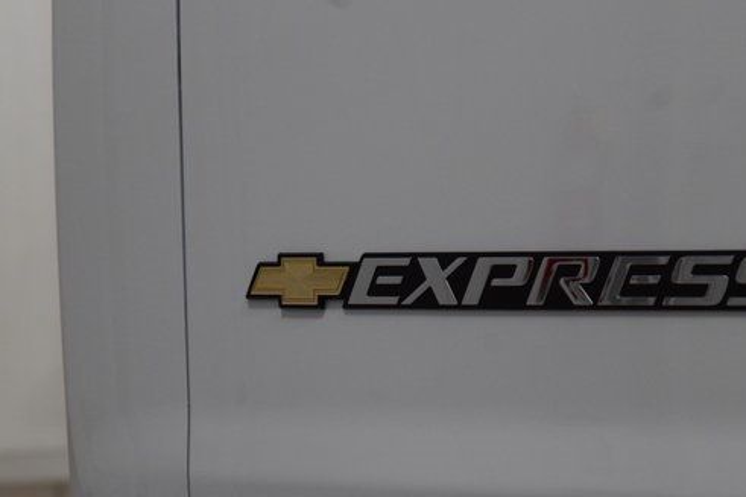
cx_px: 450
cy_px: 286
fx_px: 2838
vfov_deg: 10.0
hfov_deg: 15.0
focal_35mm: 137
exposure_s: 1/125
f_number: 7.1
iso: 1600
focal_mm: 70
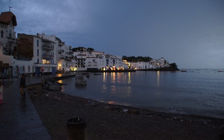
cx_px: 113
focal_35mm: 28
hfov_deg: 66.5
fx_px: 171
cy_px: 69
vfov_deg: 44.6
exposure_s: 1/30
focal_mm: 18
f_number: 3.5
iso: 4000
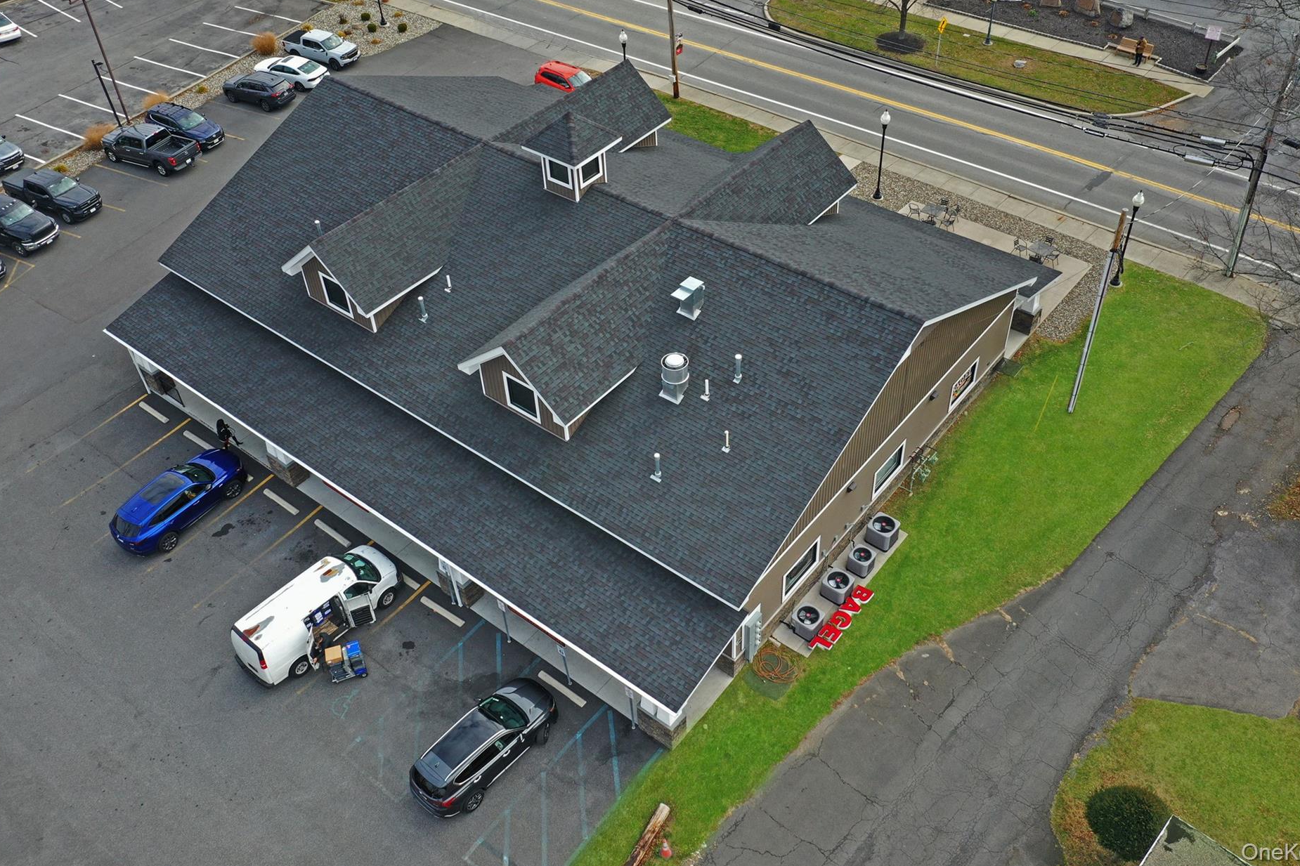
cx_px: 665
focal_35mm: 31
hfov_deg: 60.3
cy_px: 389
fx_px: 1119
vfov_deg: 42.3
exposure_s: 1/240
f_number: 5
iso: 200
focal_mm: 10.26
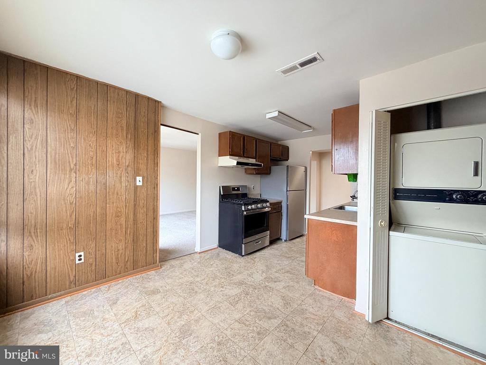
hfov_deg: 102.1
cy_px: 182
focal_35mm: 14
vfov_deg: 85.7
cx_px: 243
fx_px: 197
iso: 320
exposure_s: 1/106
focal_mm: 2.22
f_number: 2.2
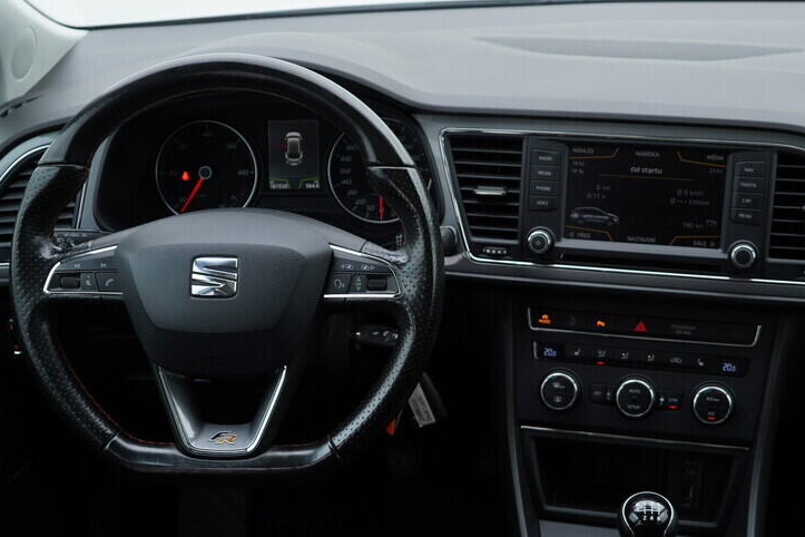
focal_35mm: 51
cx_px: 477
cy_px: 338
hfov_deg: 38.7
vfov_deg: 26.4
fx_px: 1140
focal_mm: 24
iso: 125
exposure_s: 1/50
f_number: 3.2
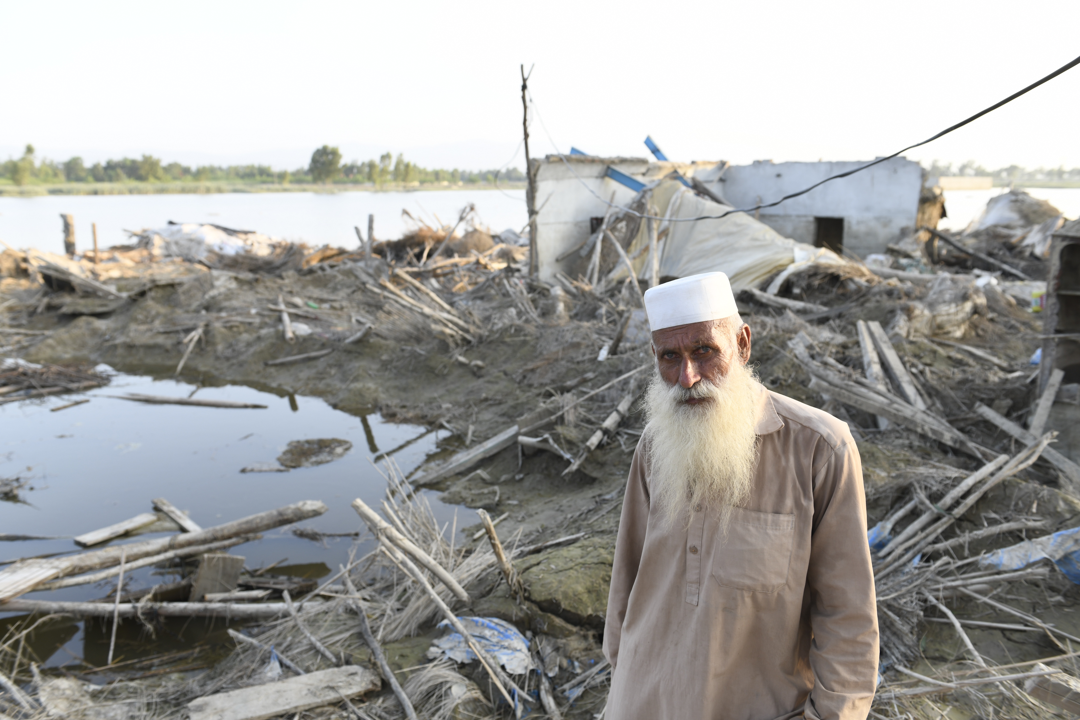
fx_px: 960
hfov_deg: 58.7
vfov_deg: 41.1
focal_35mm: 32
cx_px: 540
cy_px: 360
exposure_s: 1/100
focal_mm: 32
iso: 200
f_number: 5
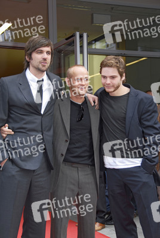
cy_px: 119
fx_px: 438
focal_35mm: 66
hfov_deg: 20.7
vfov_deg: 30.5
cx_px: 80
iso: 200
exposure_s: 1/60
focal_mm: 44
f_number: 5
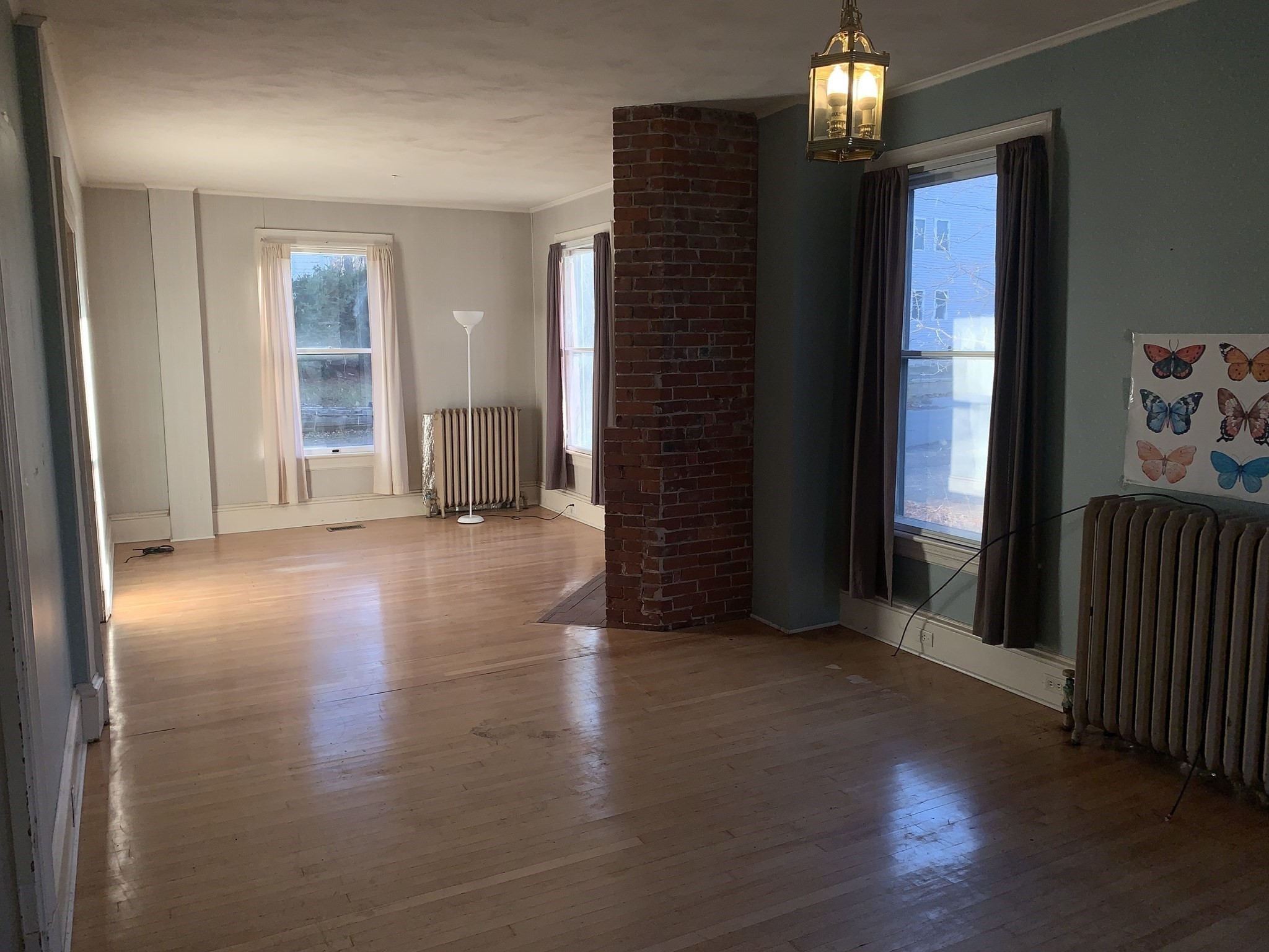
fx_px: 953
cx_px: 634
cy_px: 476
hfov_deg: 67.3
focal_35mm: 26
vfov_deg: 53.1
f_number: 1.8
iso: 25
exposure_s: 1/191
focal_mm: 4.25
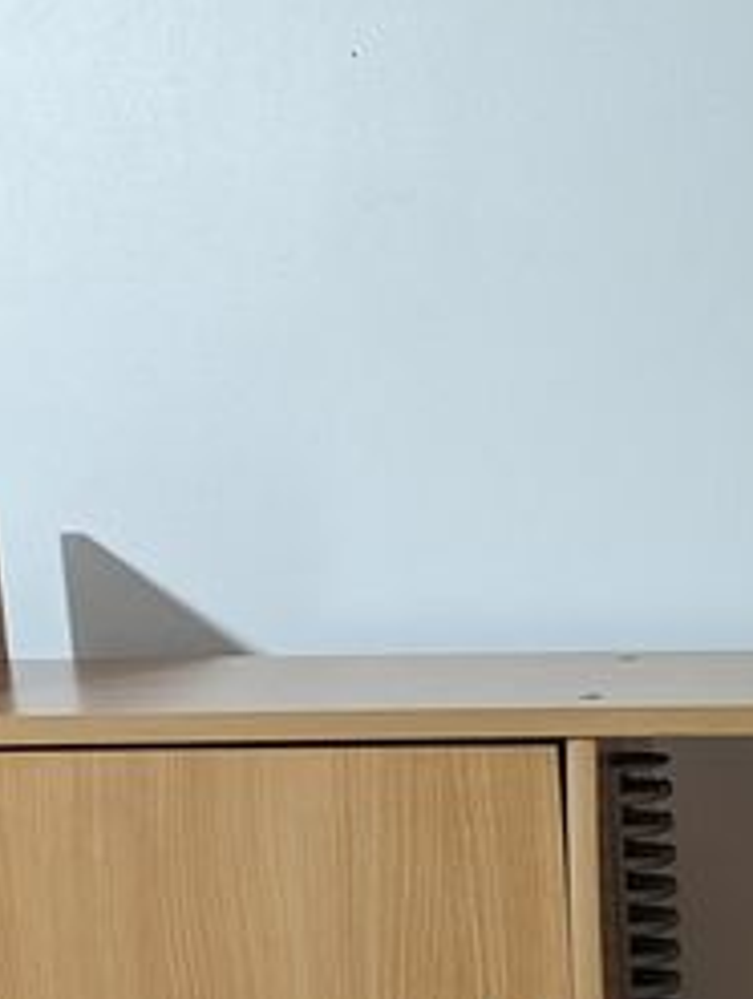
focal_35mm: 97
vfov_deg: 19.2
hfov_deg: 14.4
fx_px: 2806
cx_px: 1099
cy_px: 1141
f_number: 1.85
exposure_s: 1/25
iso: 572
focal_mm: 6.81
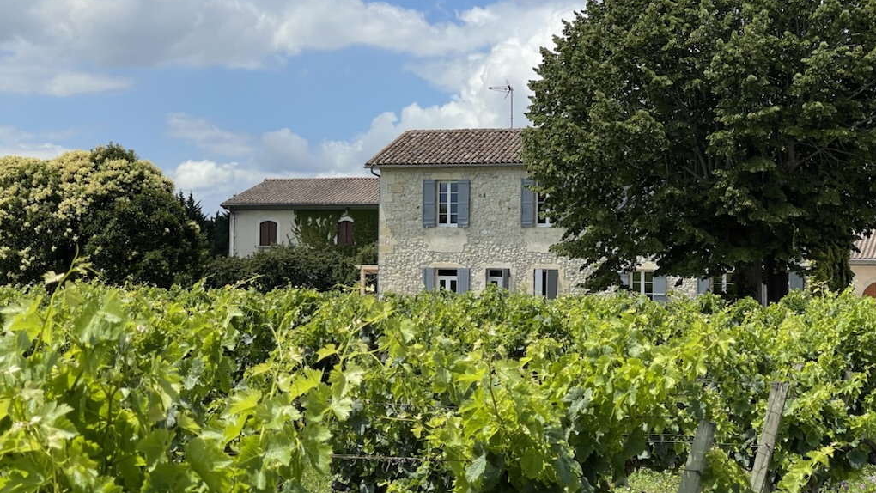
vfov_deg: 17.2
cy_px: 194
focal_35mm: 70
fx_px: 1626
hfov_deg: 30.1
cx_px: 439
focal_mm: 7.5
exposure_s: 1/2016
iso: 20
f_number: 2.2
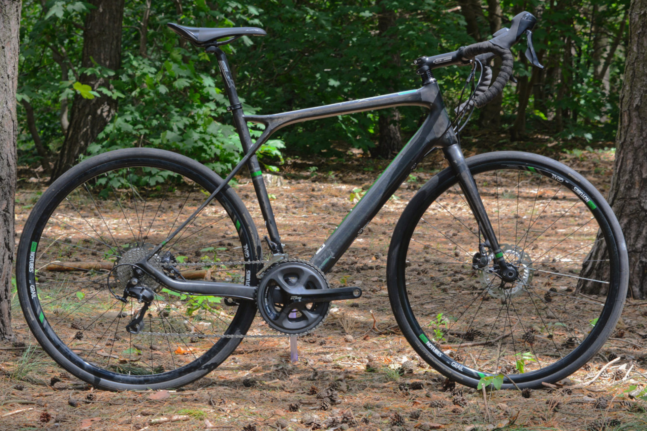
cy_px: 216
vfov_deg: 16.6
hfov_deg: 24.6
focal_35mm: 82
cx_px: 324
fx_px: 1483
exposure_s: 1/80
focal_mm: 55
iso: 400
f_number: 8
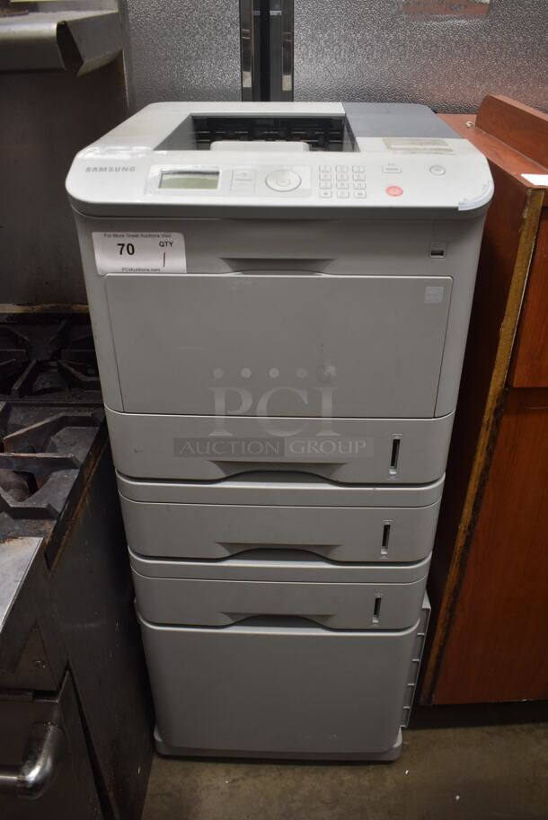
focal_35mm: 30
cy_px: 410
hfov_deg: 43.7
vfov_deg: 61.9
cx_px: 274
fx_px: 684
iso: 500
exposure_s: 1/30
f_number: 3.5
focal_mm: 20
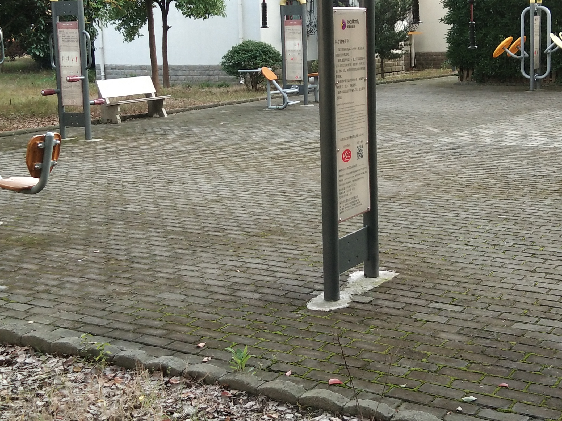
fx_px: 990
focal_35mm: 61
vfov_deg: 23.9
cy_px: 143
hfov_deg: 31.6
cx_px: 331
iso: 80
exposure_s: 1/100
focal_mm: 3.69
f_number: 2.2
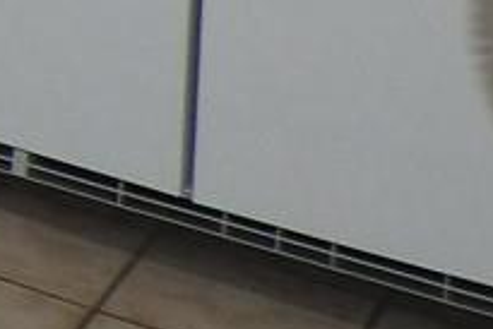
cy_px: -867
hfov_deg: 7.9
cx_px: -1303
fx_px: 2672
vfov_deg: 6.1
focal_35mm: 195
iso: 100
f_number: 3.3
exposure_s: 1/60
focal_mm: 4.3
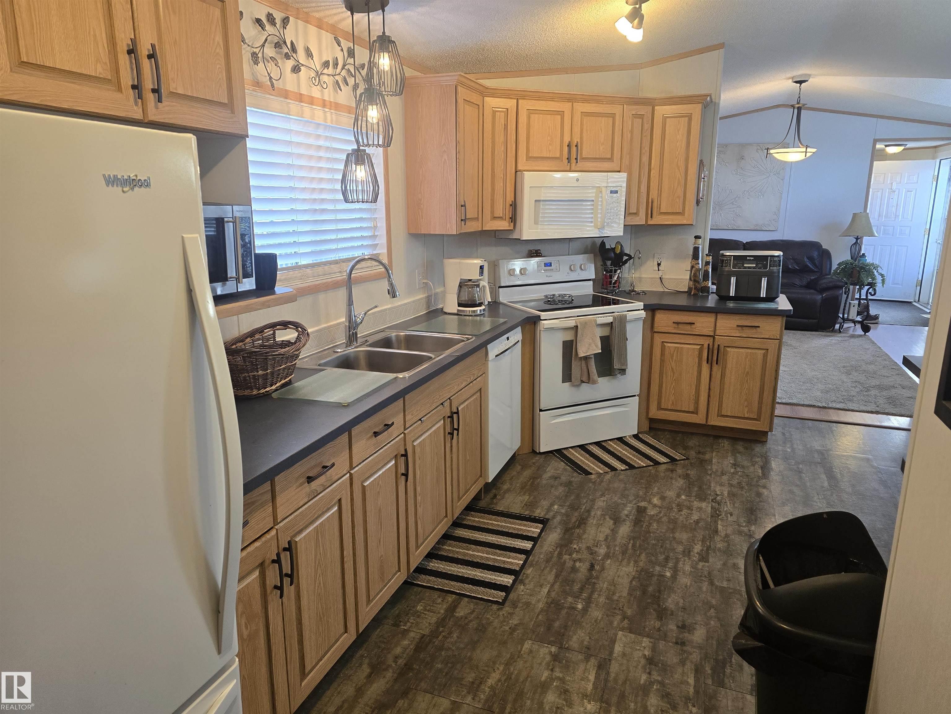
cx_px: 476
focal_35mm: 23
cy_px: 357
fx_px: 632
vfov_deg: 58.9
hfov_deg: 73.9
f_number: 1.7
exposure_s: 1/120
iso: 200
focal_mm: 6.3
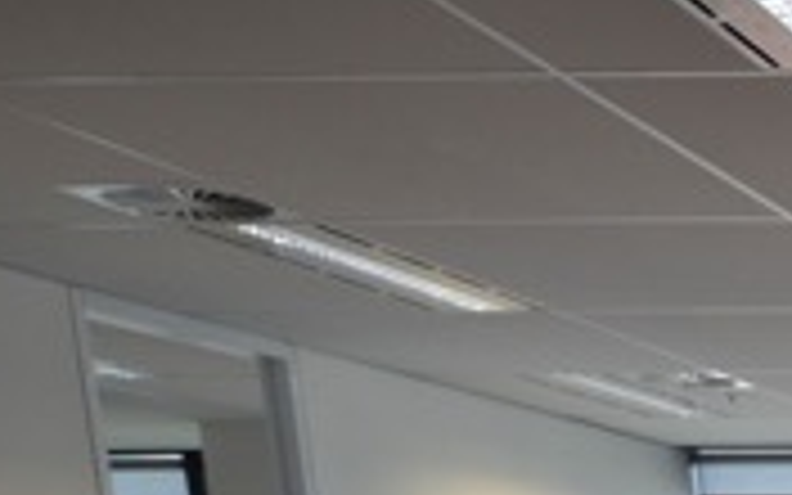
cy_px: 1004
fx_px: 1839
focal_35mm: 85
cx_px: 1634
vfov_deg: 13.2
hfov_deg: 17.0
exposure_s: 1/80
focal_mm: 13
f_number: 4.5
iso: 400
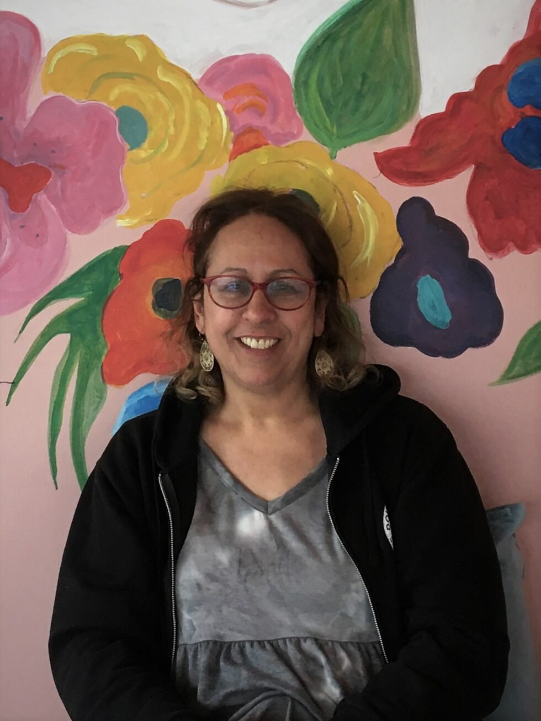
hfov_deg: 48.2
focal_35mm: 29
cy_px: 360
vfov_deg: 61.7
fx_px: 604
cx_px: 270
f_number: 2.2
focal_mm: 4.15
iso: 50
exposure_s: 1/33
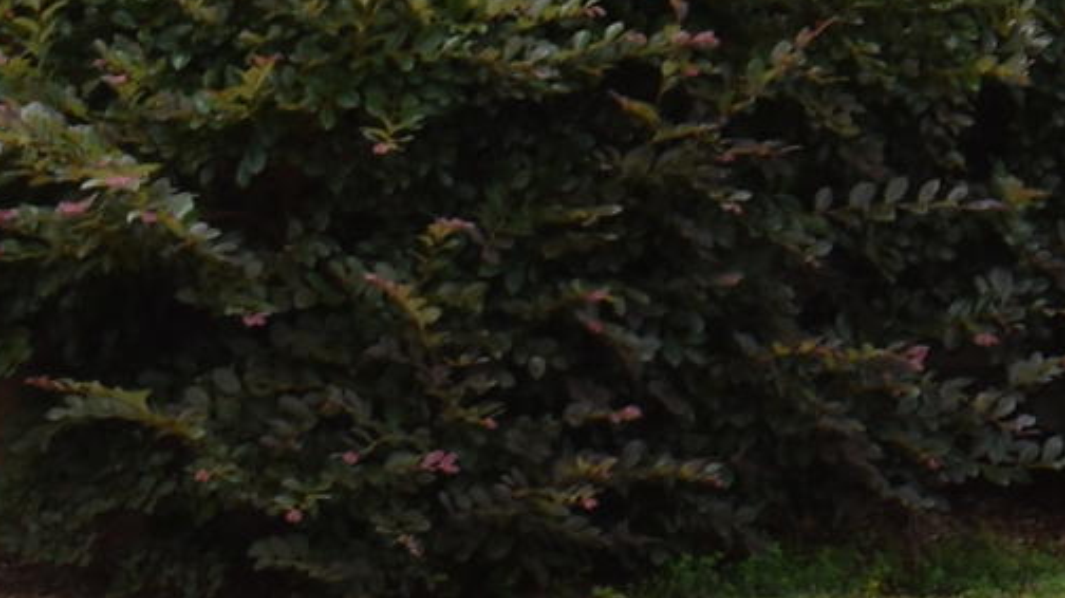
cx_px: 2768
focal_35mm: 262
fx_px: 7396
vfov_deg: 4.6
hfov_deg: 7.6
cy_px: -685
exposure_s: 1/200
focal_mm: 28
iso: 100
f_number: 11
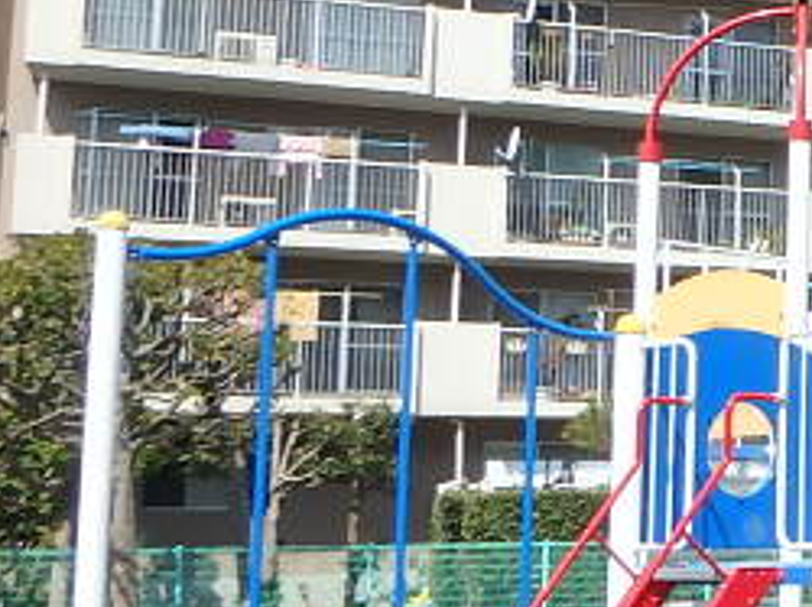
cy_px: 325
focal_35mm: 80
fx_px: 1875
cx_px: 1406
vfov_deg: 18.4
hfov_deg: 19.3
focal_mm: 3.7
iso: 125
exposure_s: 1/1000
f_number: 3.5
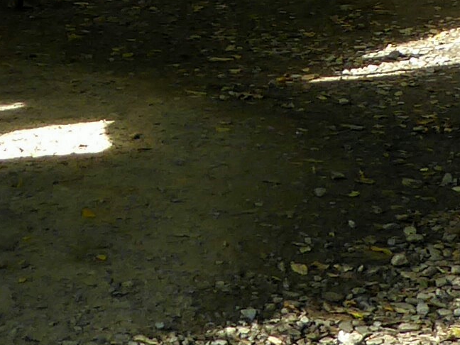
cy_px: -67
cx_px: 235
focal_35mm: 179
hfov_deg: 11.0
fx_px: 2379
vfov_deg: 8.2
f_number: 3.5
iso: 80
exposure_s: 1/80
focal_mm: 5
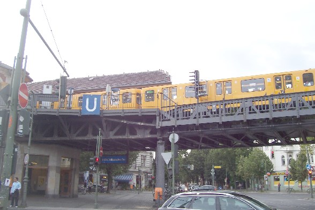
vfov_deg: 38.9
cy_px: 105
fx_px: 297
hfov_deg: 55.8
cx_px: 158
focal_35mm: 34
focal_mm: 5.6
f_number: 2.7
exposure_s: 1/180
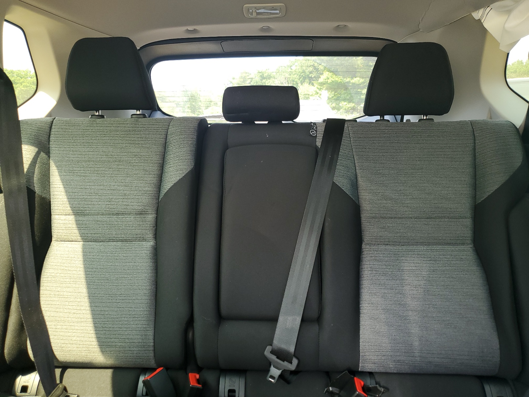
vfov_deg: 53.1
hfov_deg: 67.3
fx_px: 397
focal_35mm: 26
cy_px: 198
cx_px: 264
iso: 57
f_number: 1.5
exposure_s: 1/60.2
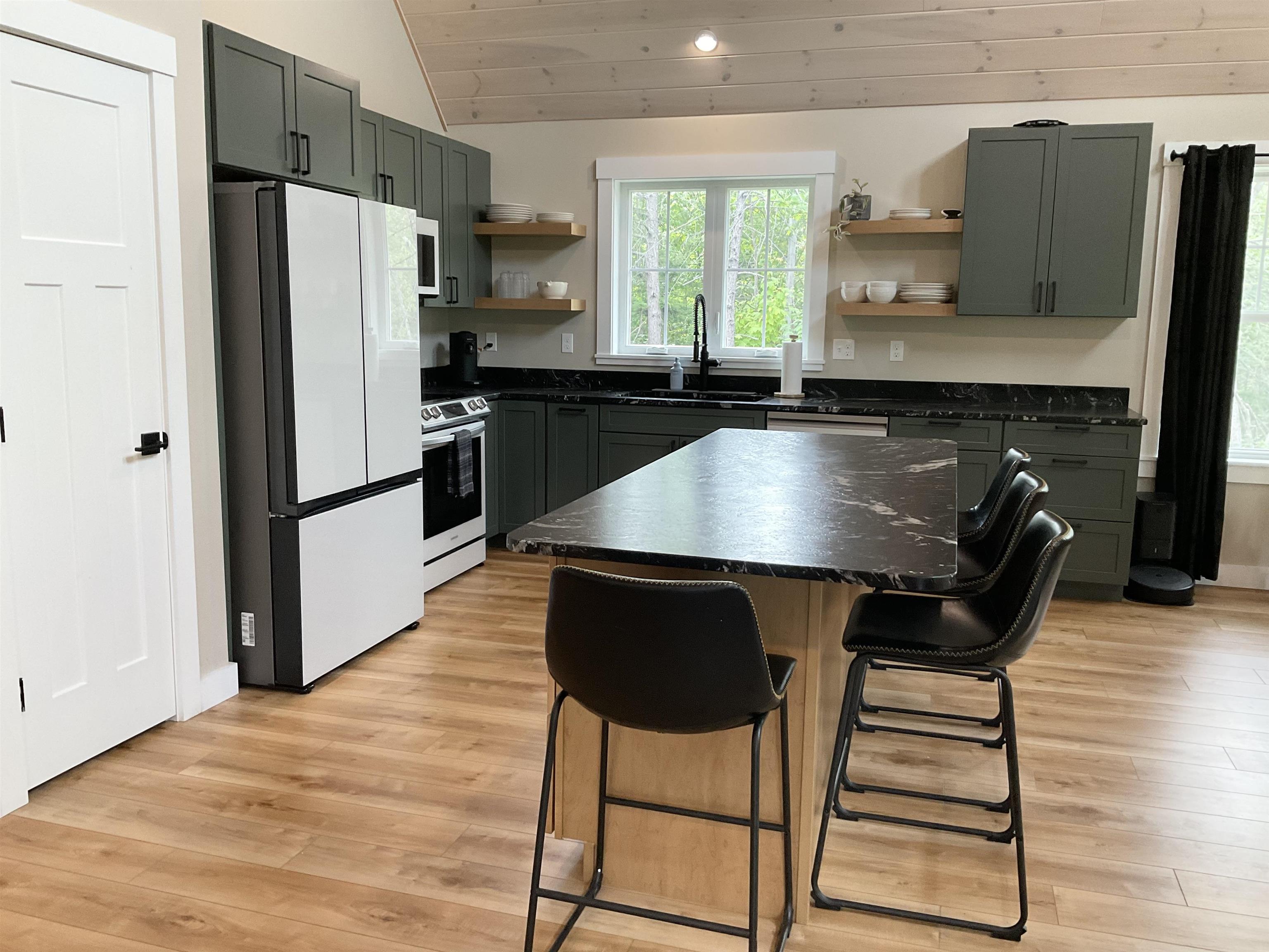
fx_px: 1063
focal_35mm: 29
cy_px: 476
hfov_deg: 61.7
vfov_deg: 48.2
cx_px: 634
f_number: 1.8
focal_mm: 3
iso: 100
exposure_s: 1/60
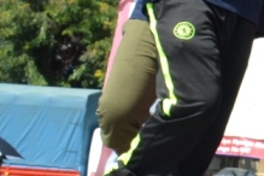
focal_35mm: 194
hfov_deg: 9.4
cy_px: -55
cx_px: 640
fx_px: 1423
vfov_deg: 7.0
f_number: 10
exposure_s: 1/400
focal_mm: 22
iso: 400
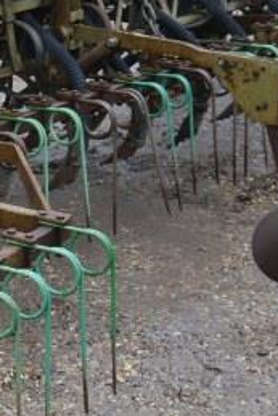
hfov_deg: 11.4
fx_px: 1330
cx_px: -141
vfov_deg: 17.8
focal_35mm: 115
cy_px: 153
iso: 250
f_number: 3.5
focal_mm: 14
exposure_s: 1/60
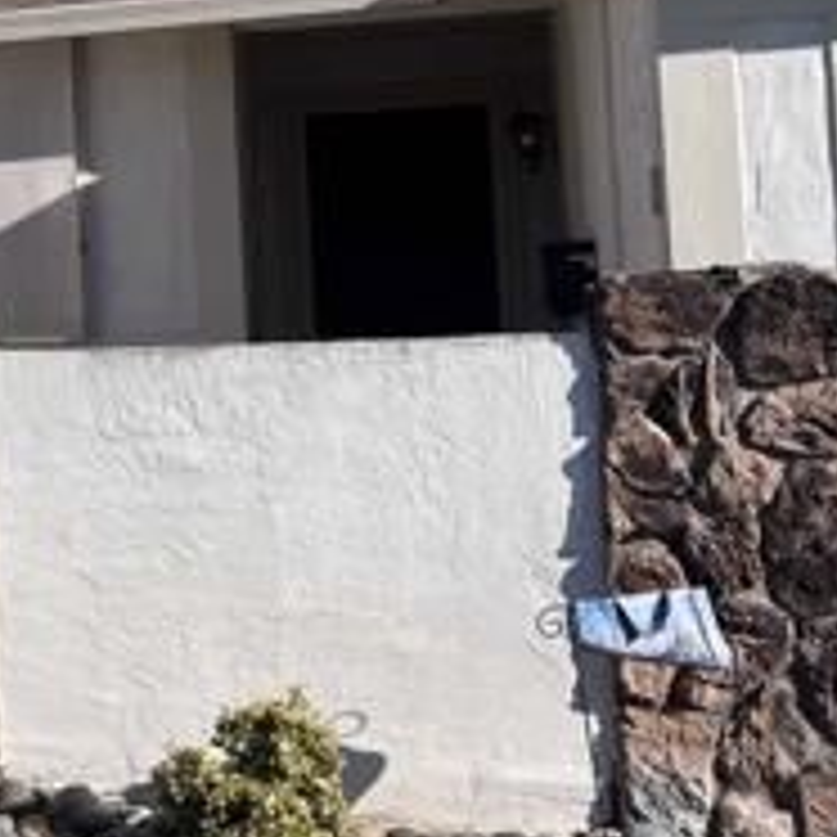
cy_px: 220
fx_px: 2161
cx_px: -378
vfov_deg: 21.7
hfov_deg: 19.4
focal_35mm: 79
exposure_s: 1/6211
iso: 50
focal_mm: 5.7
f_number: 1.5
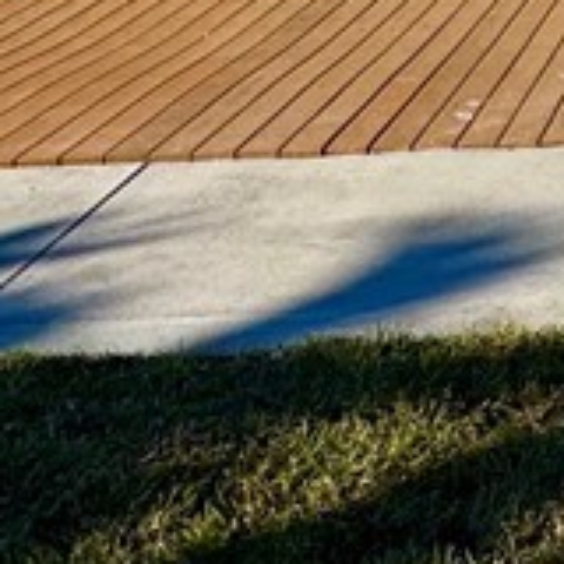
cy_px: -159
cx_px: 983
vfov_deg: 20.2
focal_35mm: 79
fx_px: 1456
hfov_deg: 18.0
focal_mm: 2.22
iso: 50
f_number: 2.2
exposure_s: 1/2770
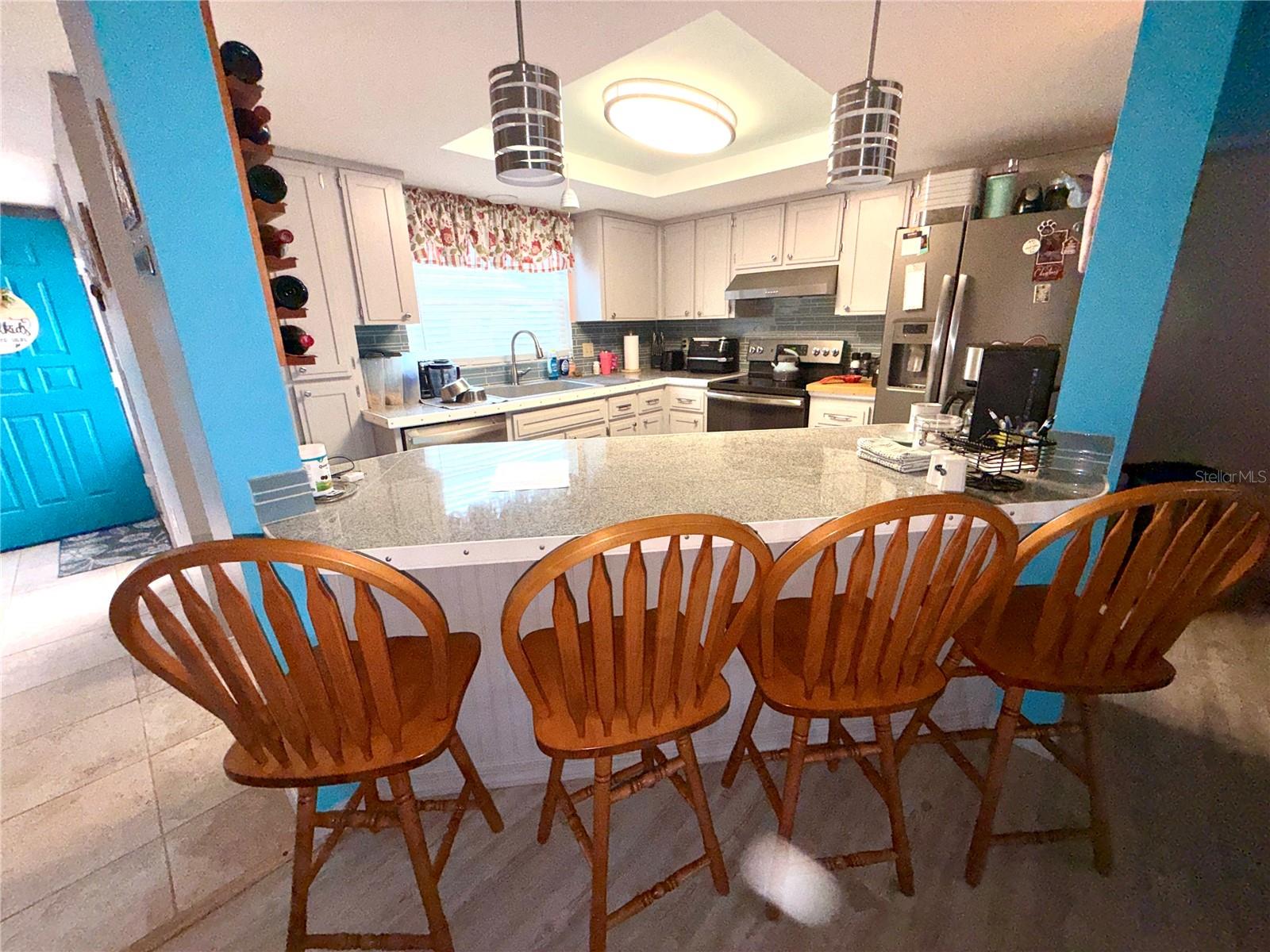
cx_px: 635
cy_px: 476
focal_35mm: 14
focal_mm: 2.22
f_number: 2.2
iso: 50
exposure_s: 1/122
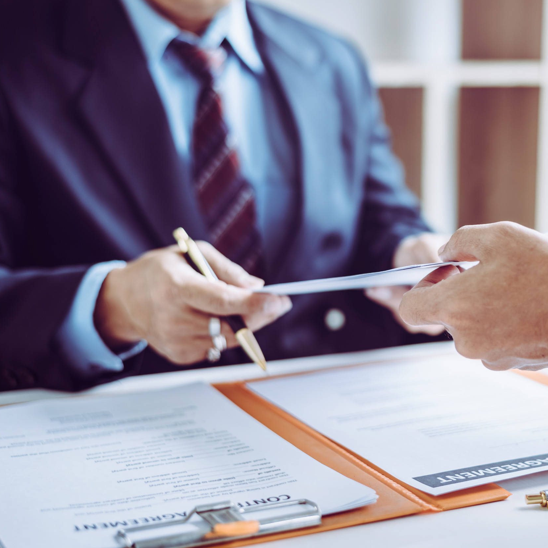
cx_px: 393
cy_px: 273
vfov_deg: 26.9
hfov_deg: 26.6
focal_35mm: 64
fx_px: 1146
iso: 200
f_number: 2.8
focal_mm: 50
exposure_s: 1/160
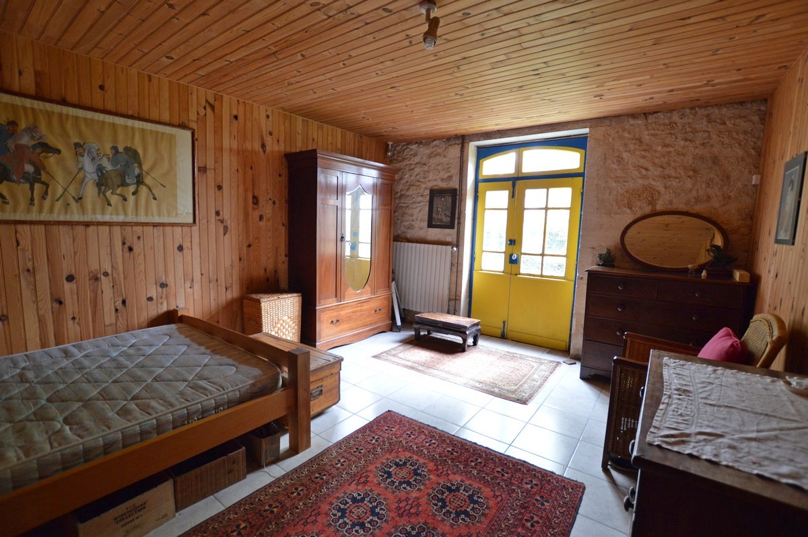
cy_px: 268
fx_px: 336
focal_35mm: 15
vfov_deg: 77.2
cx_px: 404
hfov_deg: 100.4
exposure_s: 1/60
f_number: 3.5
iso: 1000
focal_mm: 10
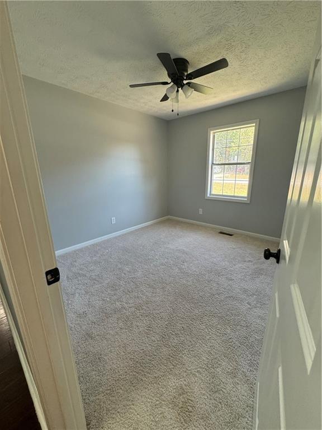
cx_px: 161
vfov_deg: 102.1
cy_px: 215
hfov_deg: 85.7
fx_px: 174
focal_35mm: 14
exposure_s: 1/120
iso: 250
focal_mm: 2.22
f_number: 2.2
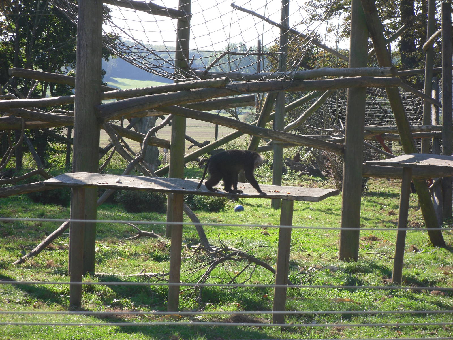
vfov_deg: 14.1
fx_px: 1374
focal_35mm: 105
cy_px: 170
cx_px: 226
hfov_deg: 18.7
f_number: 5.6
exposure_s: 1/117
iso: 80
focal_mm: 18.9
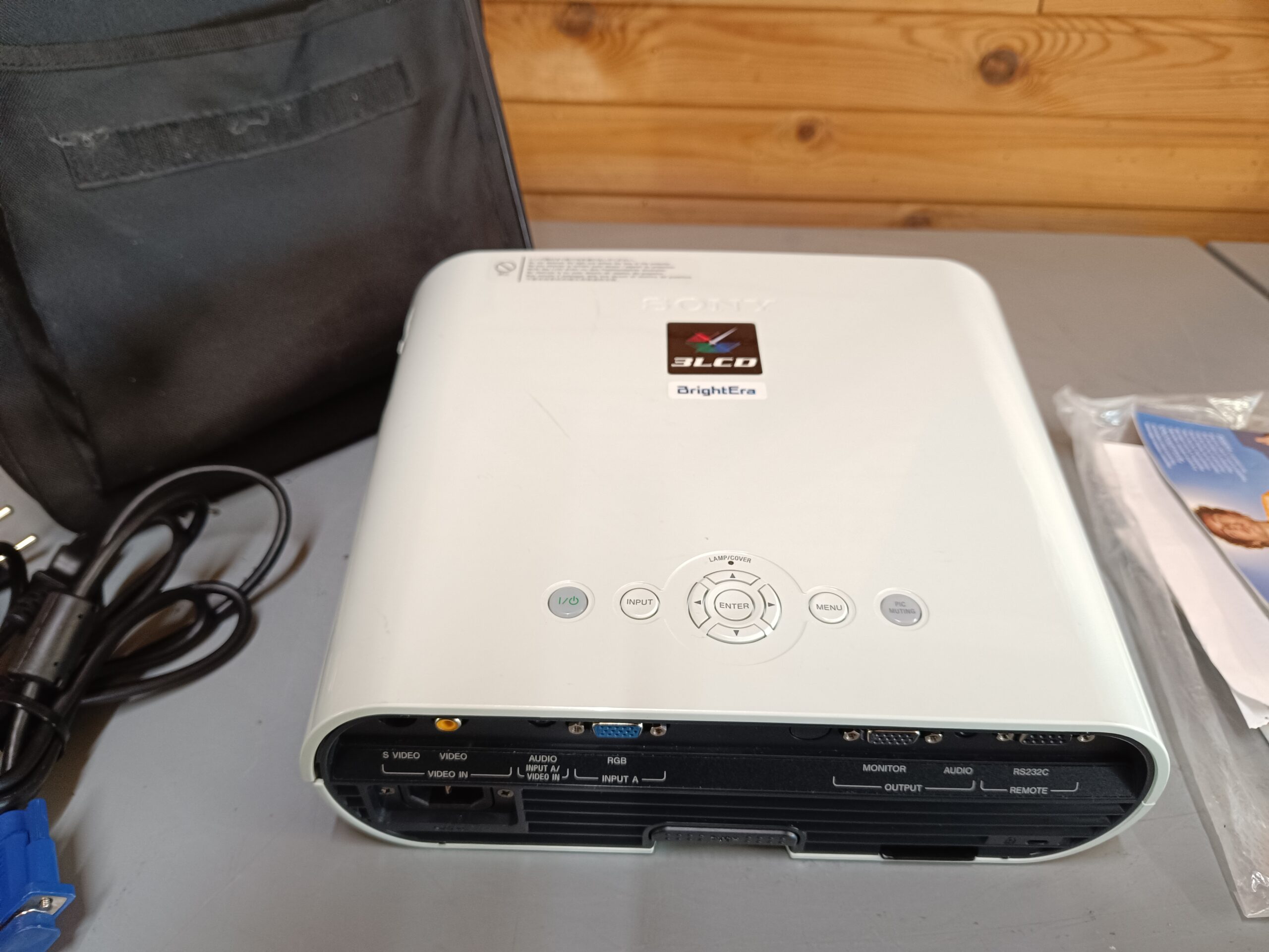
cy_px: 476
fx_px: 880
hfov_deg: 71.6
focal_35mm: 24
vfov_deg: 56.8
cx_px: 634
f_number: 1.88
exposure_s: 1/50.1
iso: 571
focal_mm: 5.59
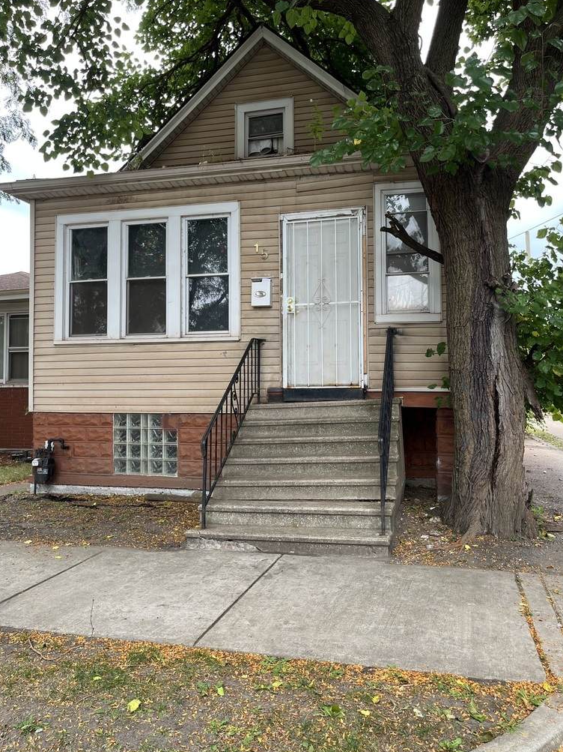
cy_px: 358
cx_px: 286
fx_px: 607
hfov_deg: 49.7
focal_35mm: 28
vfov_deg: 63.4
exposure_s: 1/192
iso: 40
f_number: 1.6
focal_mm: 5.1
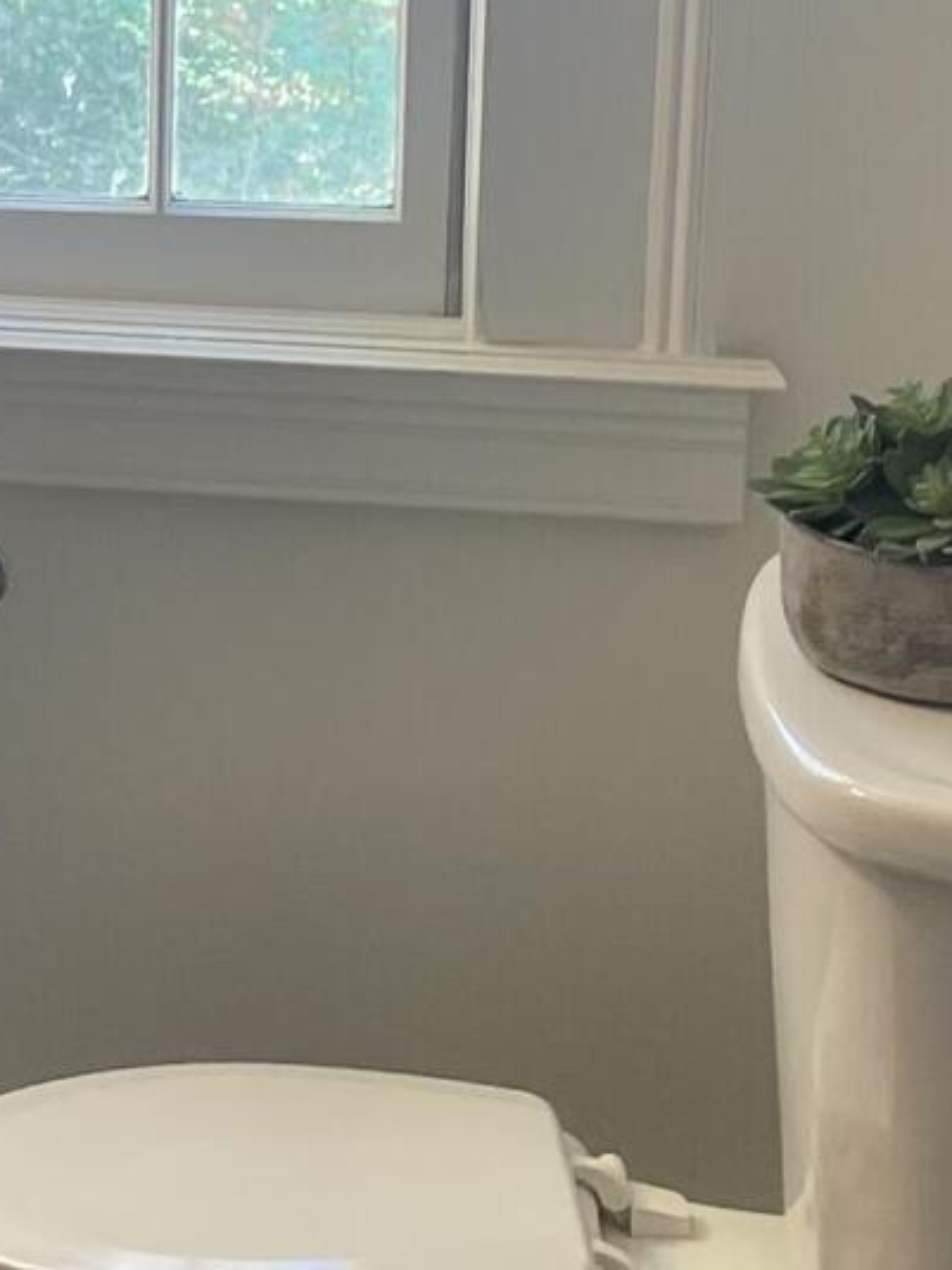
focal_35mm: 112
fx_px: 4109
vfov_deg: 17.4
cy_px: 169
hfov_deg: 13.0
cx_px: -33
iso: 80
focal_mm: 4.2
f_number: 1.6
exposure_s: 1/60
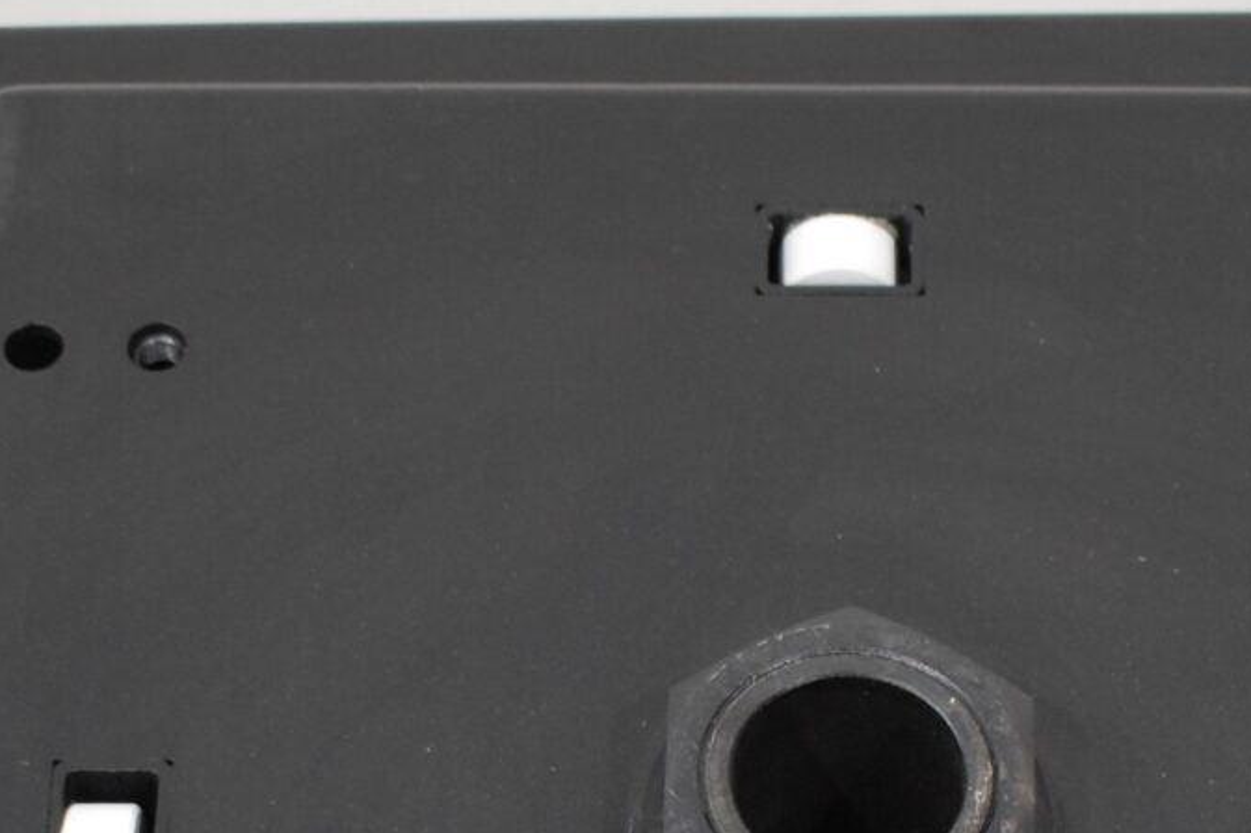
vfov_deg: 11.1
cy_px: 1115
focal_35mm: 120
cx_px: 814
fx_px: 4164
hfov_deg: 17.1
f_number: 3.8
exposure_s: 1/125
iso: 800
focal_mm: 21
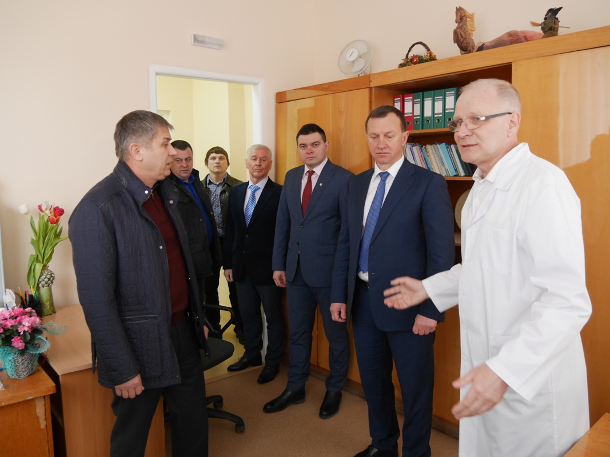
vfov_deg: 49.7
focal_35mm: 28
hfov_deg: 63.4
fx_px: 493
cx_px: 305
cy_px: 228
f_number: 3.5
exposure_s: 1/60
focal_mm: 14
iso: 1000
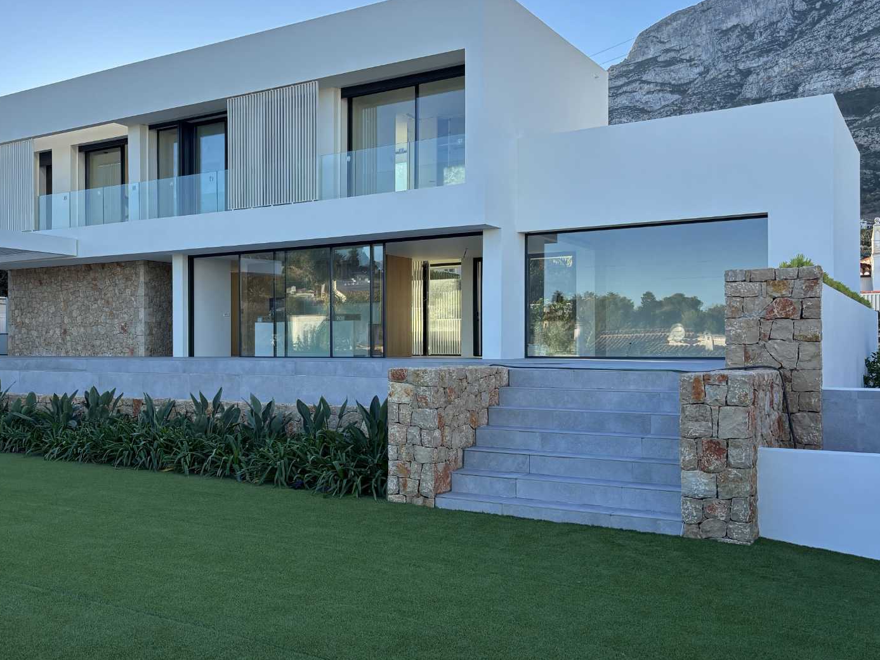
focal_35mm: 36
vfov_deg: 39.7
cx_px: 275
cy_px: 331
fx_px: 915
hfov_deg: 50.2
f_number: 1.6
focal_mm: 6
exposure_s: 1/1037
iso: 50
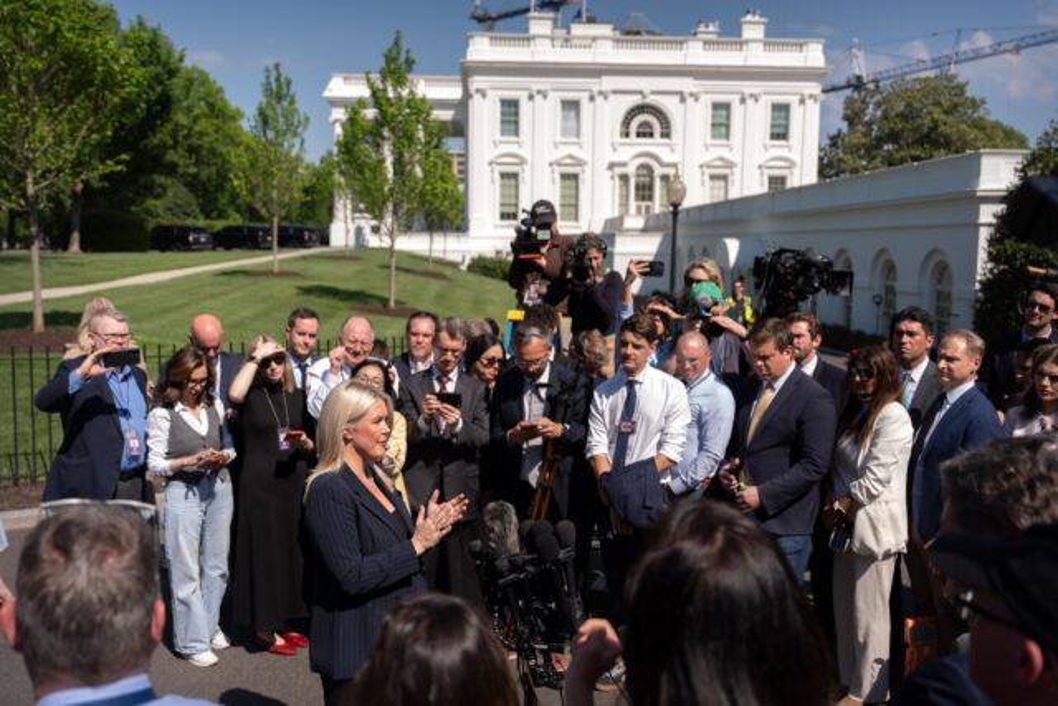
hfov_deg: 58.7
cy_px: 353
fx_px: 941
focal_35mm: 32
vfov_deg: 41.1
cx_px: 529
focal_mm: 32
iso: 200
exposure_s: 1/5000
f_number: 2.8
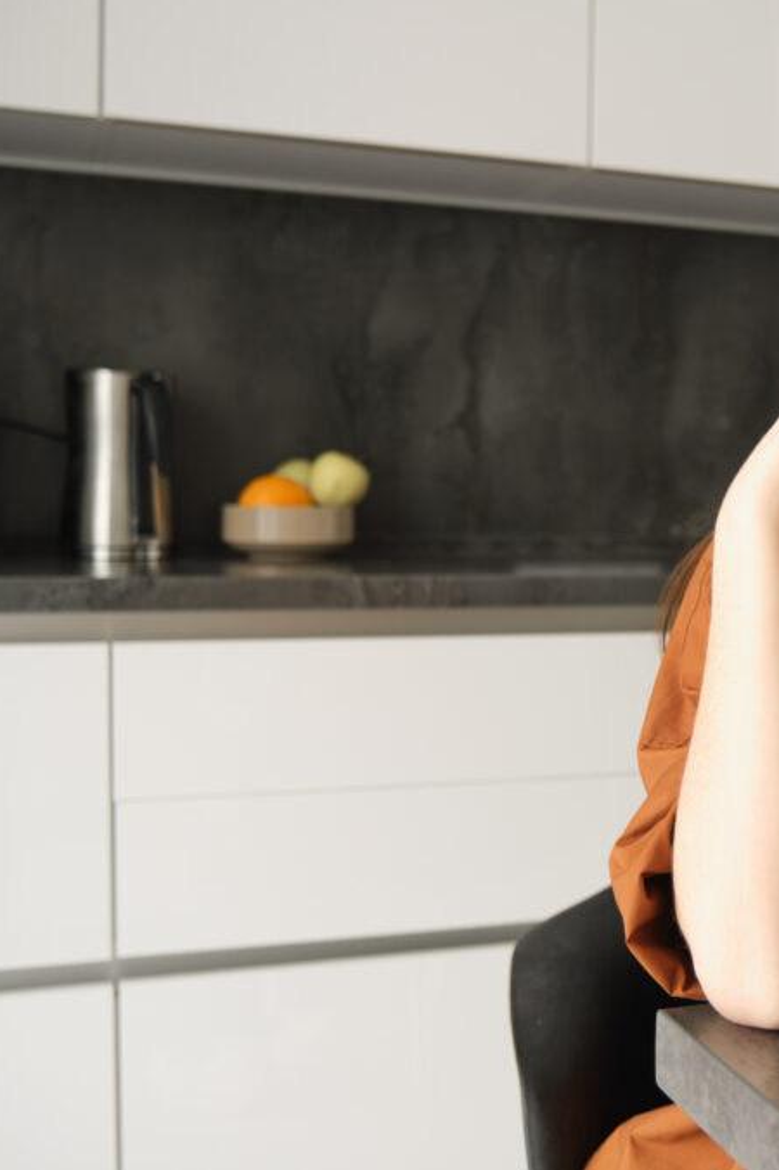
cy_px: 582
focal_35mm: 47
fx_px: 1527
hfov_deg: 27.3
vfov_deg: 41.9
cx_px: 737
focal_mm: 20.6
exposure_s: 1/125
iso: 200
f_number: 2.8
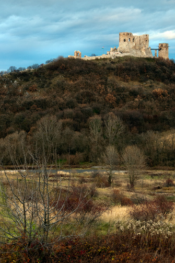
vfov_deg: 32.1
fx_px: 457
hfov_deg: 21.7
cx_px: 92
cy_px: 122
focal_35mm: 63
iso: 800
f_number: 8
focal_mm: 35
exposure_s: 1/50
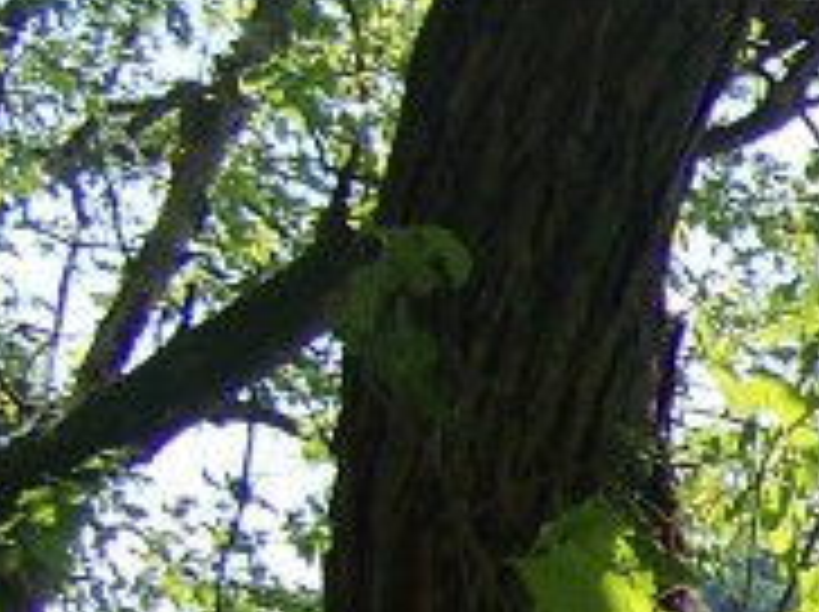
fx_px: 4797
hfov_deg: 8.5
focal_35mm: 203
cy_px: 765
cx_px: 2228
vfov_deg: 7.2
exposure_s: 1/500
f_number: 2.8
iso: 64
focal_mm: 5.85
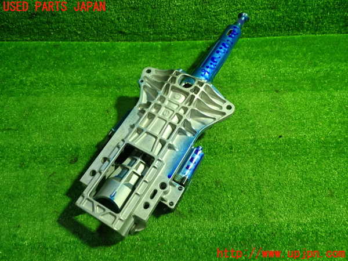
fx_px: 302
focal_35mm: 30
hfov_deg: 60.0
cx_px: 174
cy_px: 130
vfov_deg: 46.8
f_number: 2.3
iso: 250
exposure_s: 1/30
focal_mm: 5.4
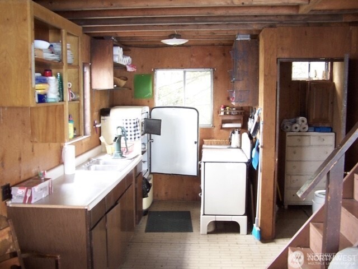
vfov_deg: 37.7
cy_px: 134
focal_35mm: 38
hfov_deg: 49.0
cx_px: 179
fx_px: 393
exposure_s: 1/8
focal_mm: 6.3
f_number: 3.6
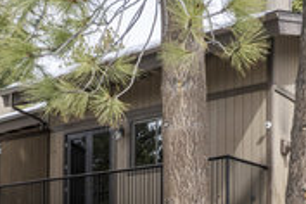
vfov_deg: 23.2
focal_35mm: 54
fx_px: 459
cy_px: 239
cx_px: 208
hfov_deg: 36.4
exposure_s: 1/1500
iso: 100
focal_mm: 8.38
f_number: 2.8
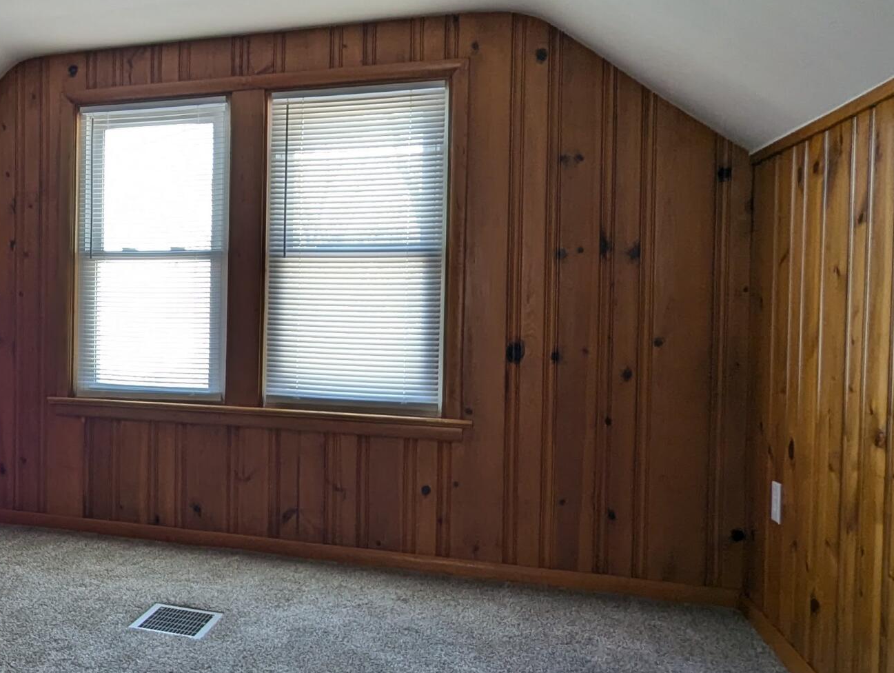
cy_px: 331
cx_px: 42
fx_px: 957
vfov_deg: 38.7
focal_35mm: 37
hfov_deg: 44.2
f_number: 2.2
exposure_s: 1/60
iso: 66
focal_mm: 2.35
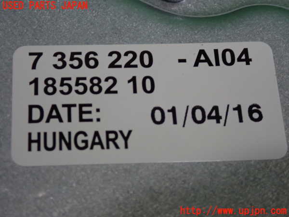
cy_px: 108
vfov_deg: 16.8
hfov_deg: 22.3
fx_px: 735
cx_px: 144
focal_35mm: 88
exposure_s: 1/80
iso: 800
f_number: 4.5
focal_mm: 15.66
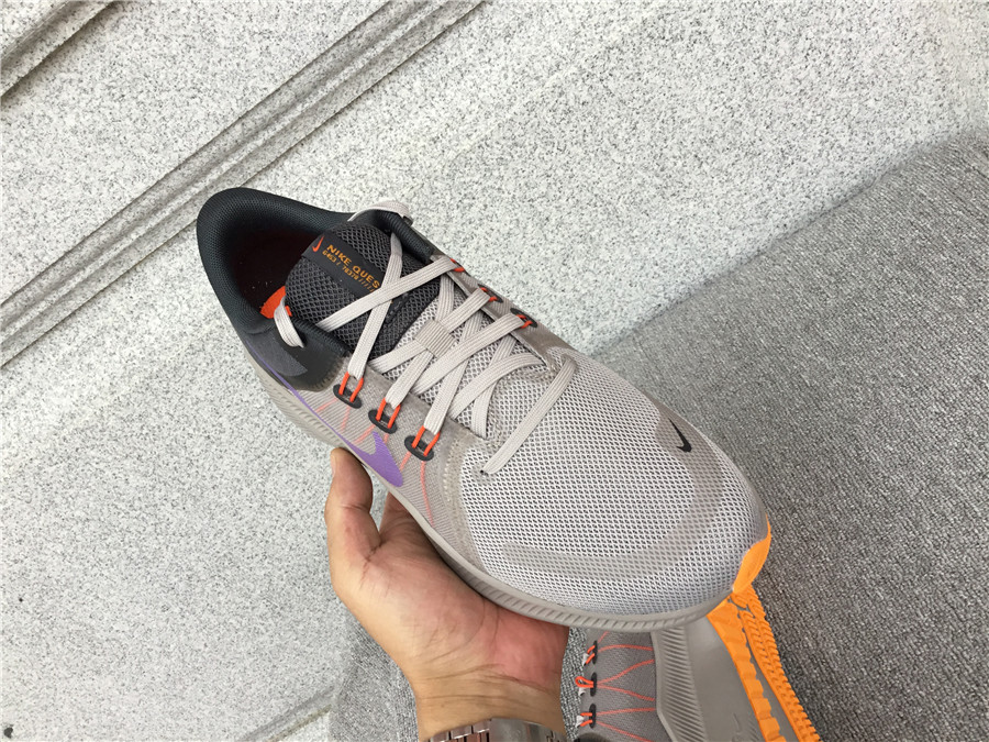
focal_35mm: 31
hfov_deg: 58.4
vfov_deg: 45.4
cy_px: 371
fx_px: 886
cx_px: 494
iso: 50
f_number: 2.4
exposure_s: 1/100
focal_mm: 3.3
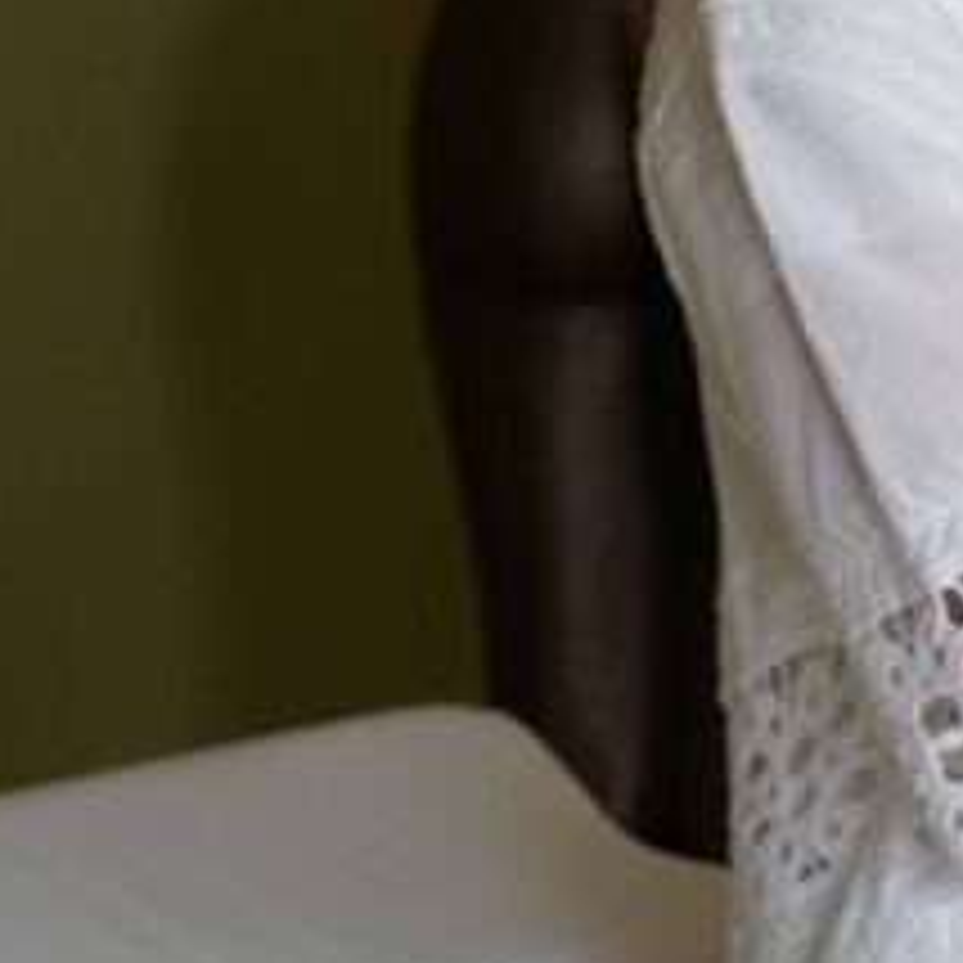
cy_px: -70
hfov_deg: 8.5
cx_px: 952
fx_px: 6452
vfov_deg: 8.5
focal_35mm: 205
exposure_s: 1/160
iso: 640
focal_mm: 55
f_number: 4
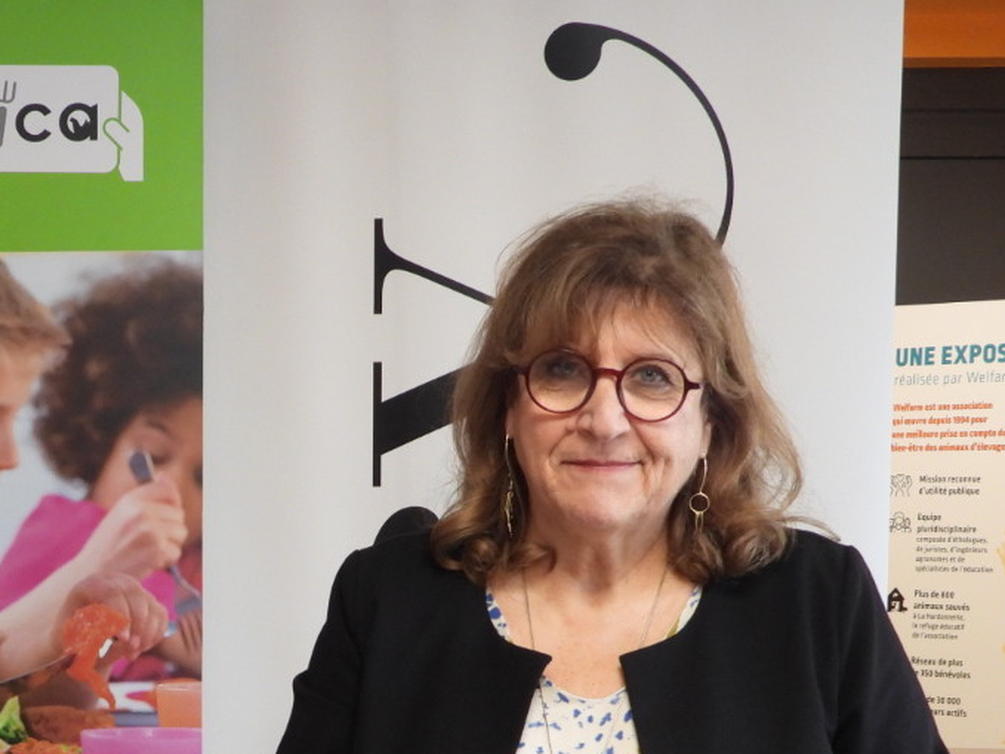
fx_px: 2525
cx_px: 107
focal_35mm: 87
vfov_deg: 16.7
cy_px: 675
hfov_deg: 22.0
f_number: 3.2
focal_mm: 7.4
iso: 280
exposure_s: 1/30
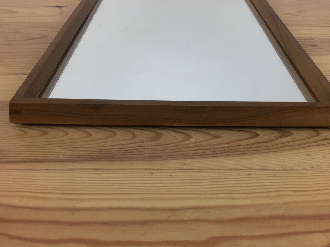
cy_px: 140
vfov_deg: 40.6
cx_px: 174
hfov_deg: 52.6
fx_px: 334
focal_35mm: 35
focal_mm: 4.15
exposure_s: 1/33
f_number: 2.2
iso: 32
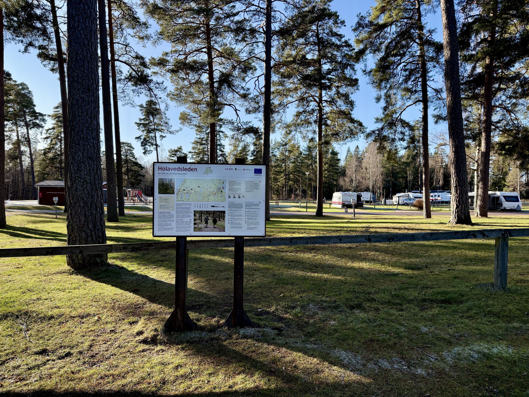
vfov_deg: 56.8
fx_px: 367
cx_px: 264
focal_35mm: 24
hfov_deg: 71.6
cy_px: 198
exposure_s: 1/1618
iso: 100
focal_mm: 6.76
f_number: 1.78
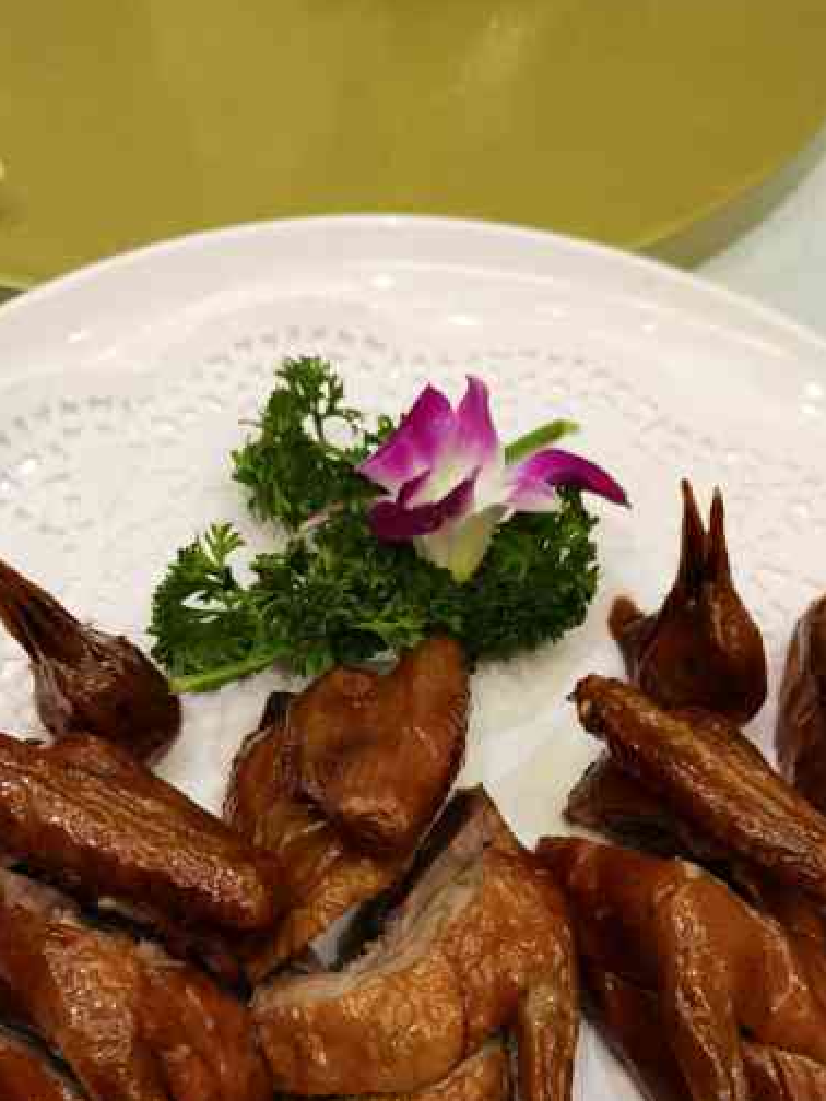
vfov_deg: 37.5
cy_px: 785
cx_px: 514
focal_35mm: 50
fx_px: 1591
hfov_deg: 29.0
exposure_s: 1/100
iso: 160
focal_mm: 6.71
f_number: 1.9
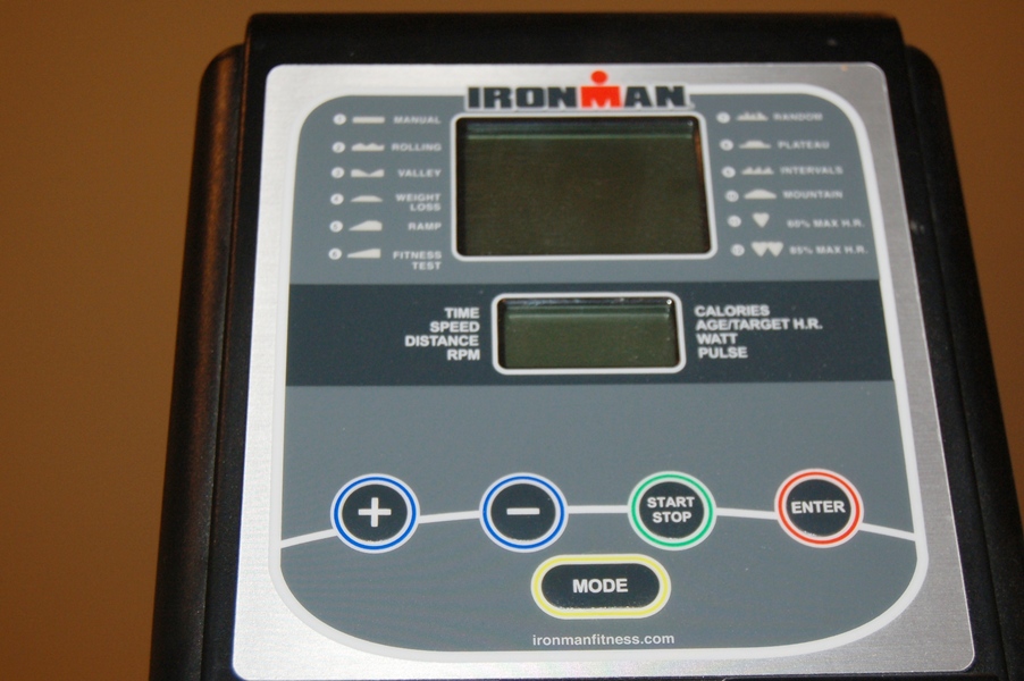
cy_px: 340
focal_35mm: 63
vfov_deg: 21.5
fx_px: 1791
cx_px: 512
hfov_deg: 31.9
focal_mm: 42
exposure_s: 1/60
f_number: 5.3
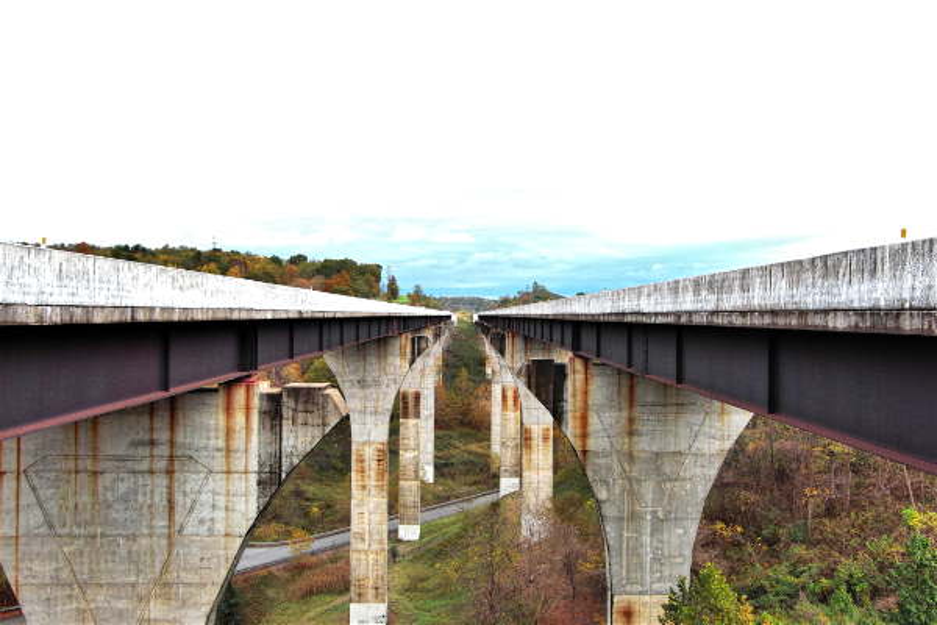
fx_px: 755
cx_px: 468
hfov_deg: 63.7
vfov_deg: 45.0
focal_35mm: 29
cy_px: 312
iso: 101
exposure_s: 1/1300
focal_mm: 10.6
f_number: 2.8
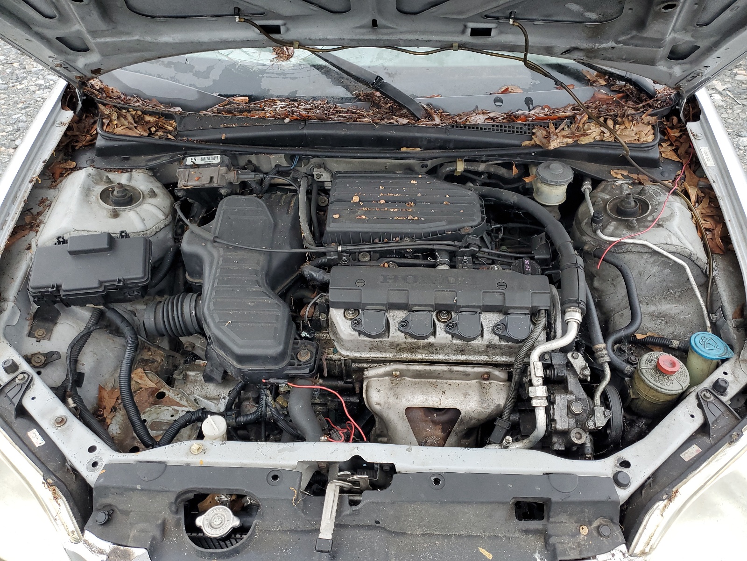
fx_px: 561
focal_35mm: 26
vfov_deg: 53.1
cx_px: 374
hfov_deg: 67.3
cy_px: 280
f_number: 1.5
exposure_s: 1/120
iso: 66
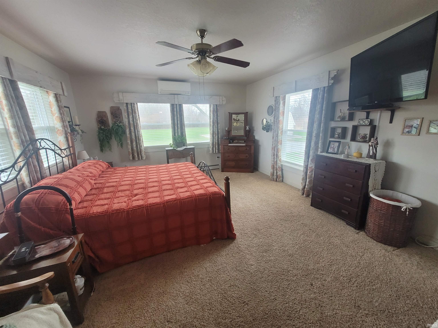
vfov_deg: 89.9
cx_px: 219
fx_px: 164
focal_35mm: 13
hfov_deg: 106.2
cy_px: 164
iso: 125
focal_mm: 1.74
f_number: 2.2
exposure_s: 1/60
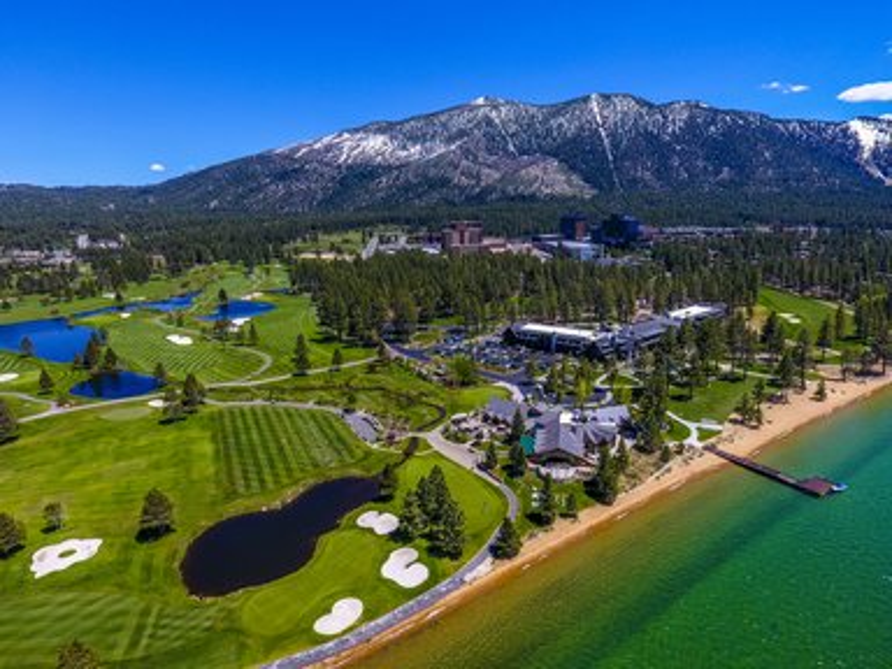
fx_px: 515
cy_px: 334
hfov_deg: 81.7
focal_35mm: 20
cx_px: 446
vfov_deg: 66.0
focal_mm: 3.61
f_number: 2.8
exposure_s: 1/950
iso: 100
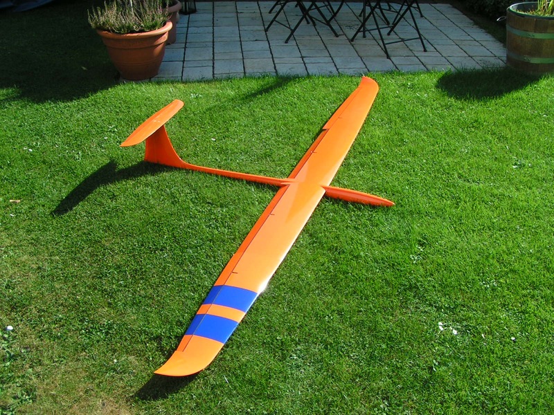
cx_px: 277
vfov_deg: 37.7
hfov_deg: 49.0
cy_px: 208
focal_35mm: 38
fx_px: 608
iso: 50
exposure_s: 1/200
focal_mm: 5.8
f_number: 5.6
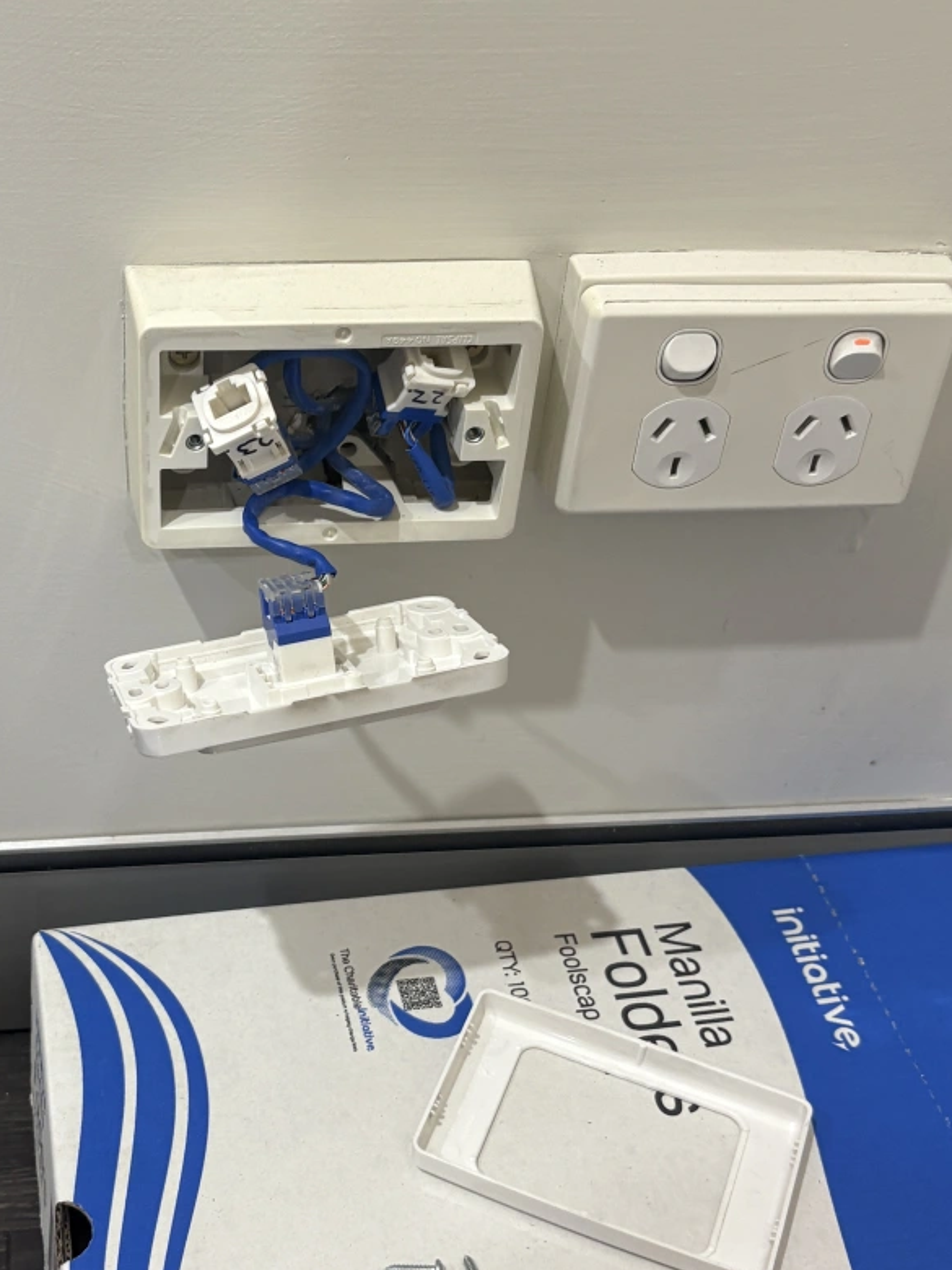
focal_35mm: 48
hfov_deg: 30.0
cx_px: 288
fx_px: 1760
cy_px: 663
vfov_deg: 39.6
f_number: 1.6
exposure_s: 1/50
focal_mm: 5.96
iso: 125
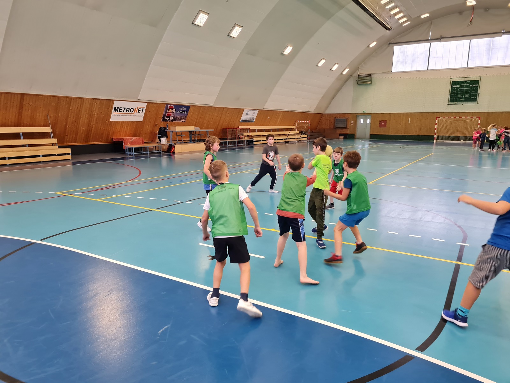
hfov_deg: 67.3
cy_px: 192
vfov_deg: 53.1
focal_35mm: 26
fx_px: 383
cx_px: 255
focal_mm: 5.4
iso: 320
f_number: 1.8
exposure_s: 1/100
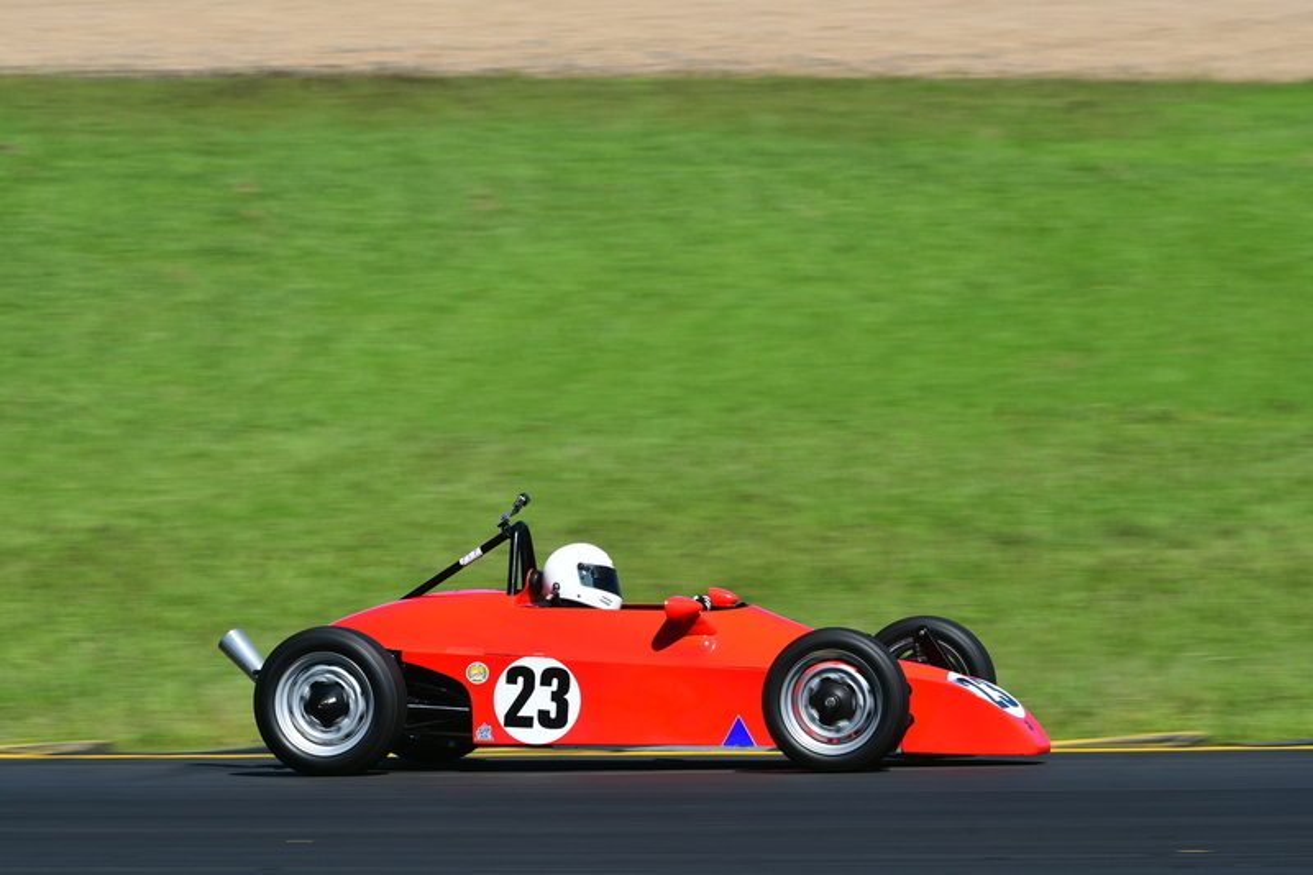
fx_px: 13126
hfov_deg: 5.7
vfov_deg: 3.8
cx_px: 656
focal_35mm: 360
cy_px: 438
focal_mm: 240
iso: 160
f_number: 11
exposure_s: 1/250
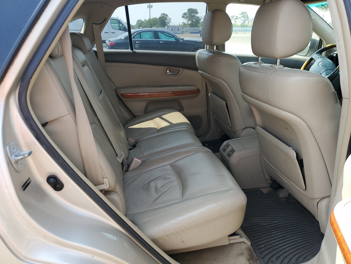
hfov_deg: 67.3
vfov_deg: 53.1
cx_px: 176
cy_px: 132
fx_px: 264
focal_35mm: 26
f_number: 1.5
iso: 50
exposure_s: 1/476
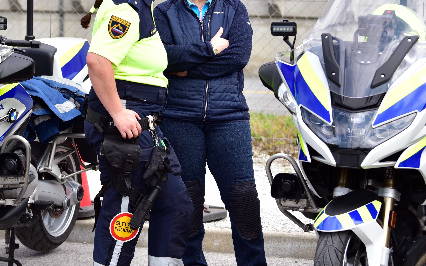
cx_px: 178
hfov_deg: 14.0
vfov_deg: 8.8
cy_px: 121
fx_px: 1730
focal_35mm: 149
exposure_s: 1/2000
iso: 500
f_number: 4
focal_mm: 82
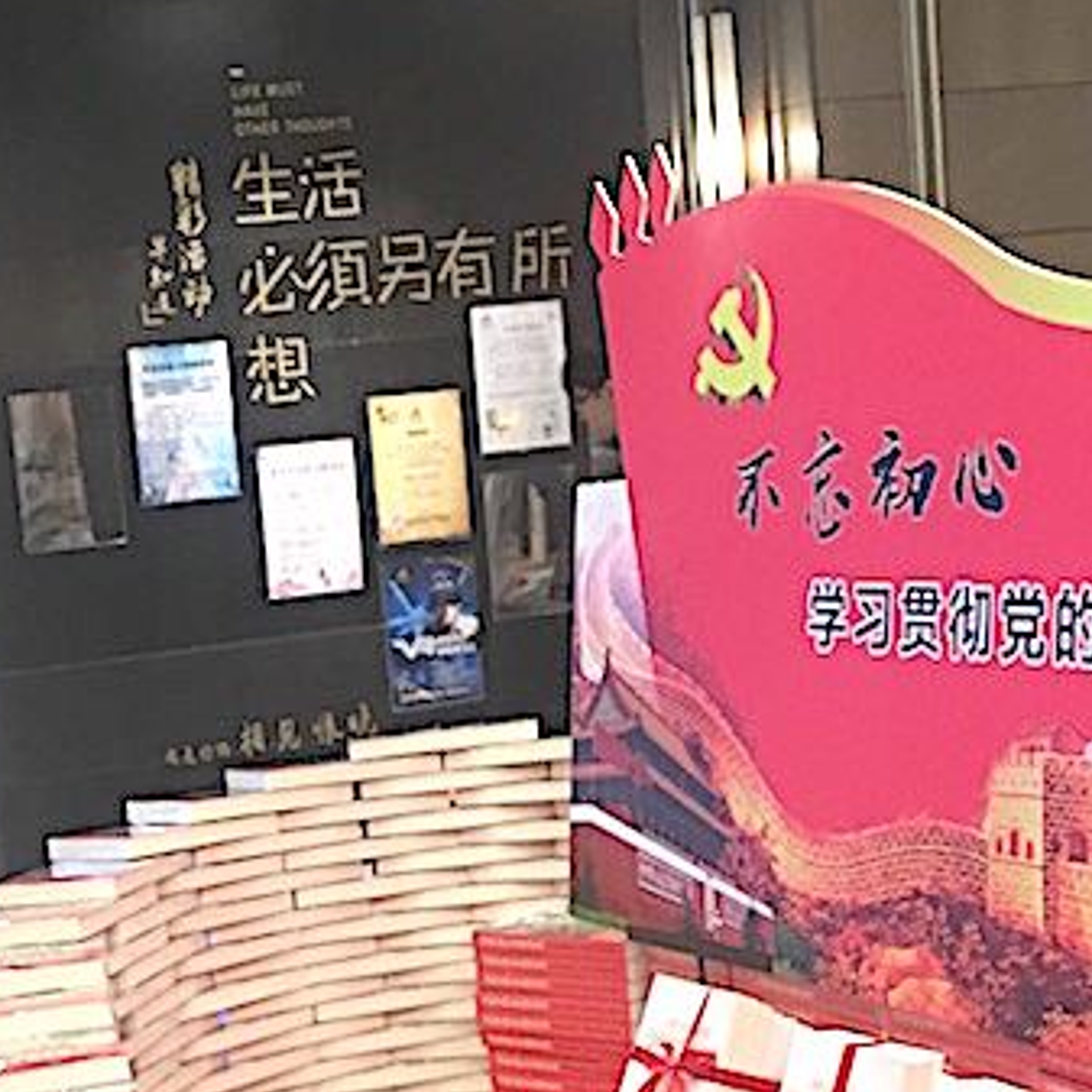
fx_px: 2712
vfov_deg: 22.5
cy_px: 865
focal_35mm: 76
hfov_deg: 22.3
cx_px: 126
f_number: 2.2
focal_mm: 4.15
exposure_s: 1/33
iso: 125
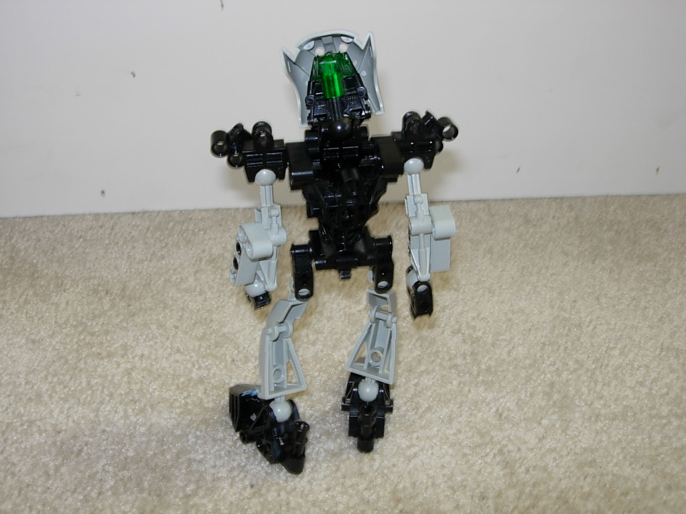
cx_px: 343
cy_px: 257
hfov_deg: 49.0
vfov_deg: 37.7
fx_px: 753
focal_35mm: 38
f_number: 4.8
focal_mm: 7.8
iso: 79
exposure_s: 1/5.8
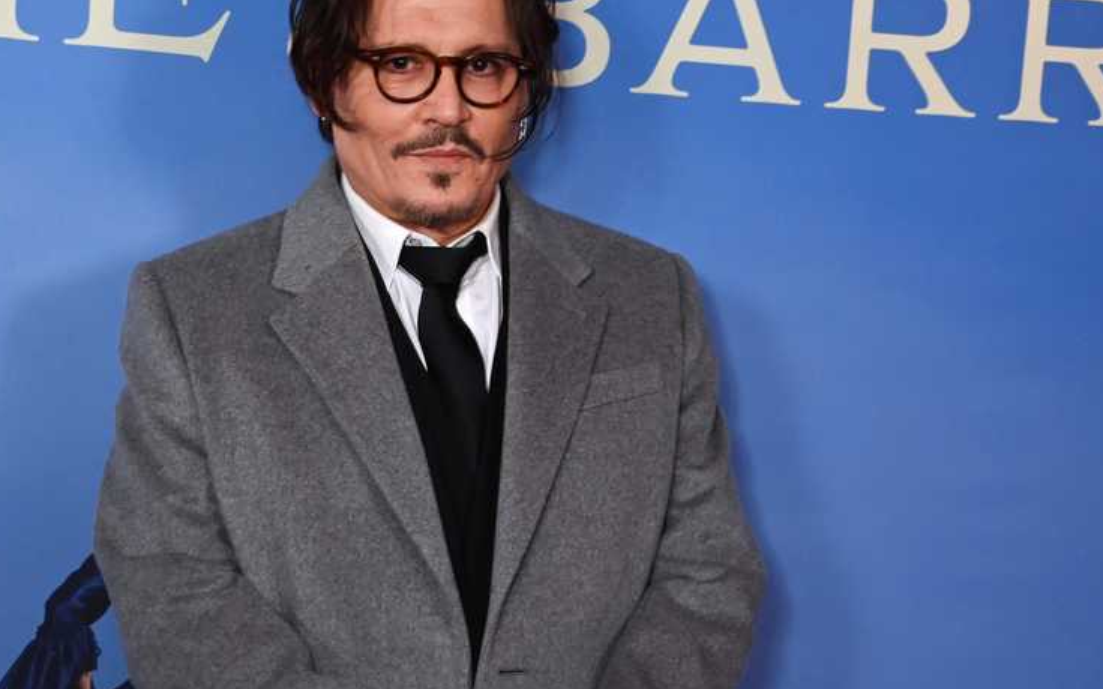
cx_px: 416
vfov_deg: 15.0
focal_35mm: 87
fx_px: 2615
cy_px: 390
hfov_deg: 23.8
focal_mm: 56
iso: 1250
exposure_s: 1/50
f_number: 7.1
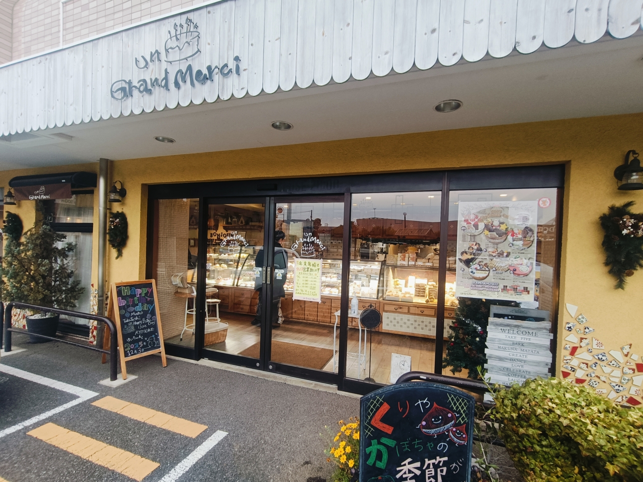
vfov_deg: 78.1
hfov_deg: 94.5
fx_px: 297
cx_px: 322
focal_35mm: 16
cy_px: 241
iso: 100
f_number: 2.2
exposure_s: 1/50
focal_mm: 1.68
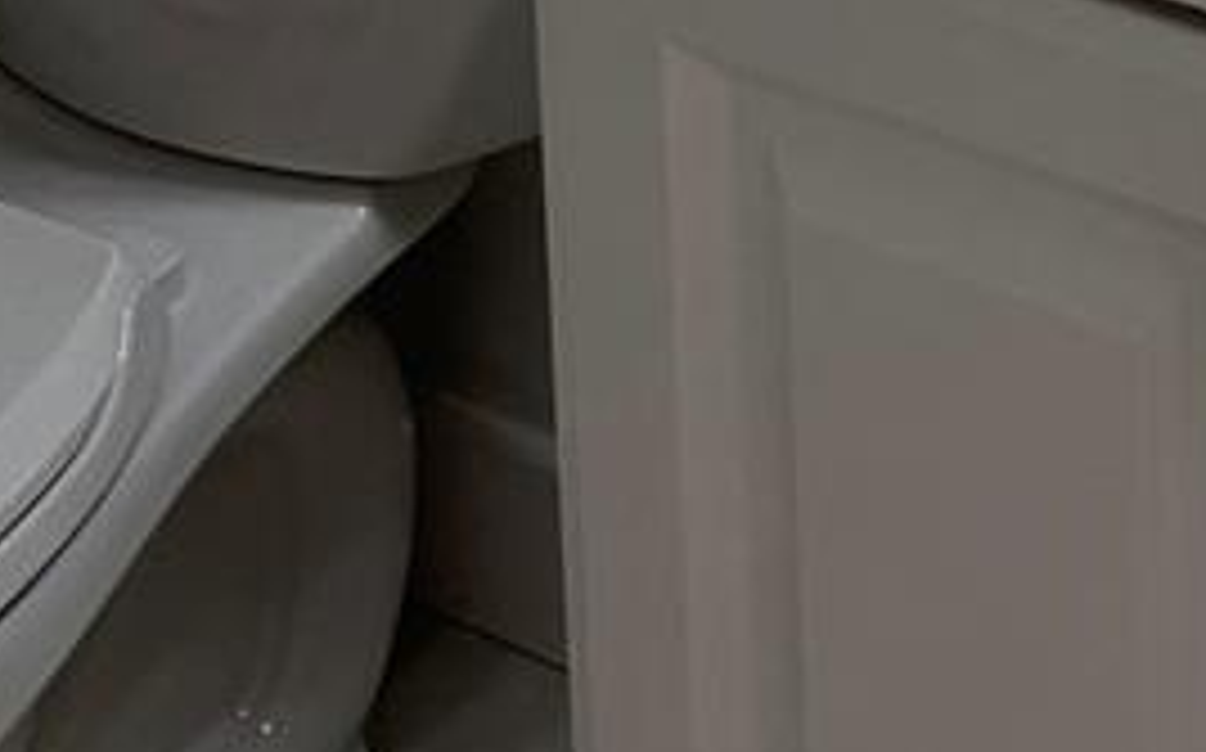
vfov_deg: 9.1
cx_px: 1922
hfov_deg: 16.3
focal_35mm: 114
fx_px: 3744
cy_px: -1558
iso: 80
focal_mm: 6.76
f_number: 1.78
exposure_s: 1/166
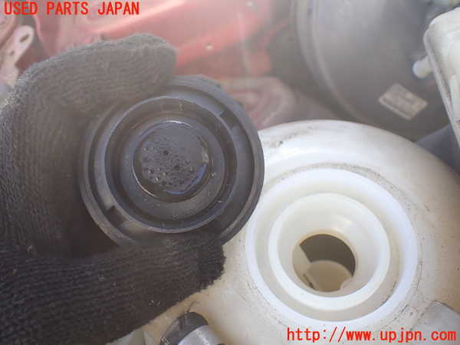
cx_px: 230
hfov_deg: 60.0
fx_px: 399
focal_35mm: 30
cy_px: 172
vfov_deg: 46.8
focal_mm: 5.4
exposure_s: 1/125
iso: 100
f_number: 2.3
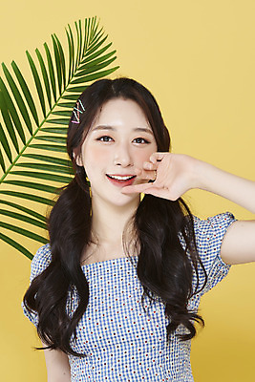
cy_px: 191
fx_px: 1115
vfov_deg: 19.4
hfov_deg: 13.1
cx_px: 128
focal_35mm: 105
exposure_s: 1/125
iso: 64
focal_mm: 105
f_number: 11
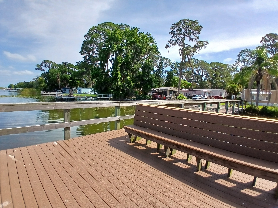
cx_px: 139
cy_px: 104
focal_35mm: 17
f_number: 2.2
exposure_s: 1/1362
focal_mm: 1.4
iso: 50
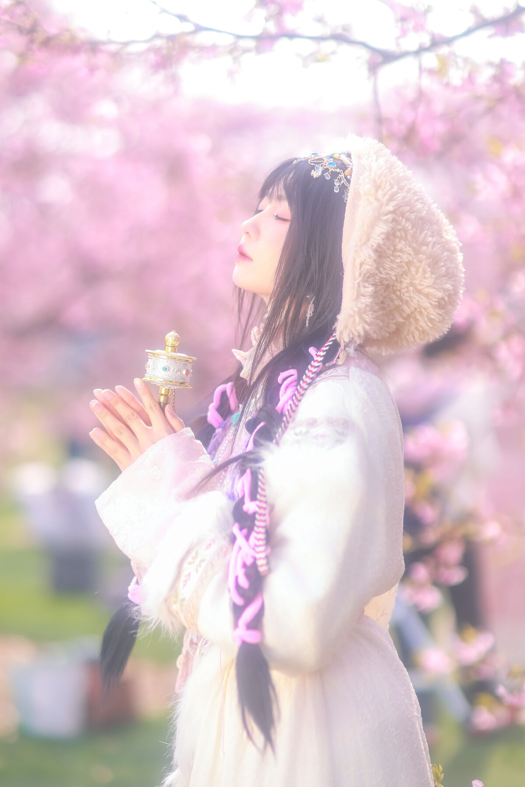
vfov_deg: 24.2
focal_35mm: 84
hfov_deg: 16.3
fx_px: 1837
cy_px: 394
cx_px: 262
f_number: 1.6
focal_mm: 85
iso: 100
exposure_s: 1/2000
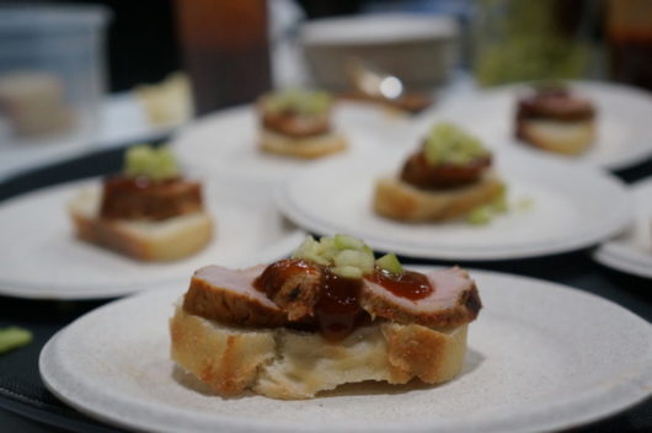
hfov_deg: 48.0
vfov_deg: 32.9
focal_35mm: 40
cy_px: 216
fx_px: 733
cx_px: 326
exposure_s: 1/160
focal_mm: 27
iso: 1600
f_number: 4
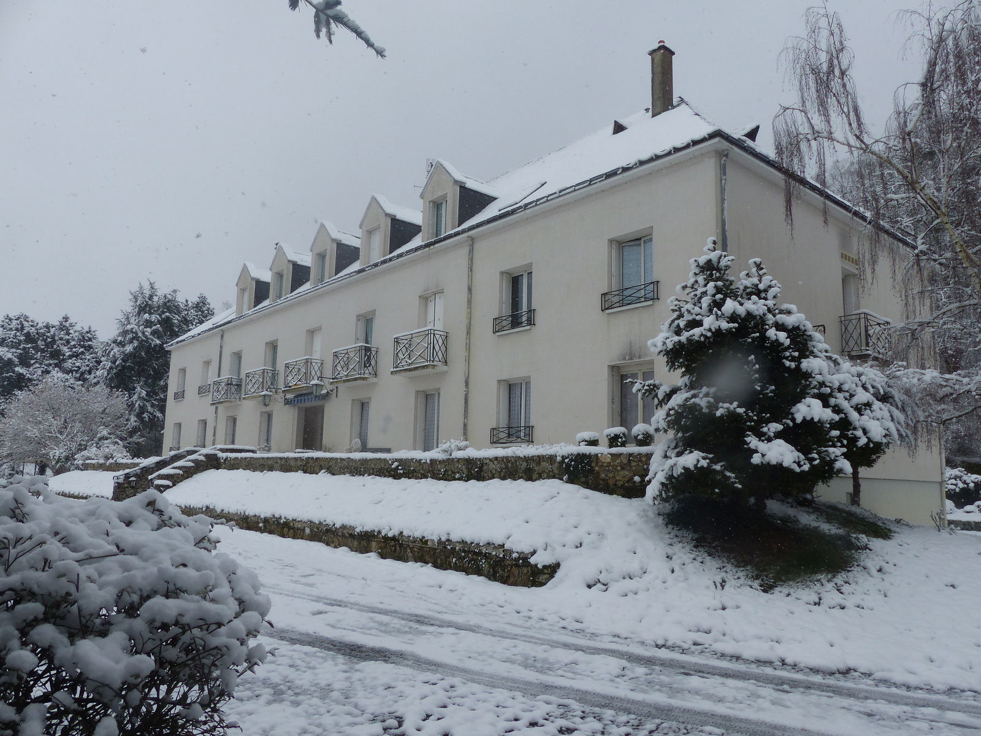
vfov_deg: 54.9
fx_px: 708
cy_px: 368
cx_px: 490
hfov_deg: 69.4
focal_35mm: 25
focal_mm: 4.5
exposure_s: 1/640
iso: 100
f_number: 4
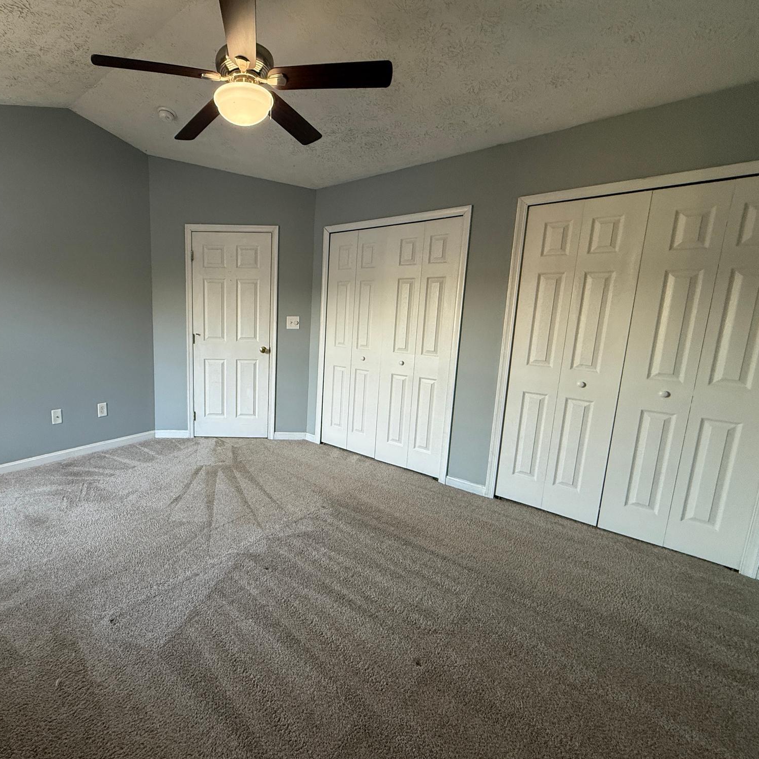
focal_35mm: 17
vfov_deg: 84.0
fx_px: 422
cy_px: 374
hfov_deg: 81.6
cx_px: 264
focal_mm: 2.22
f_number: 2.2
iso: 320
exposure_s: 1/120
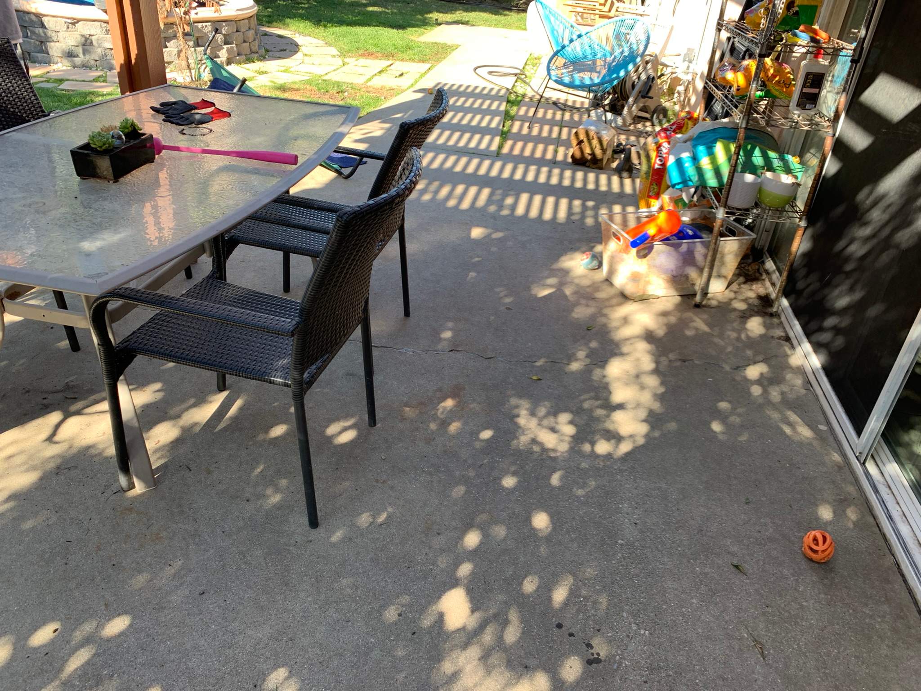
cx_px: 460
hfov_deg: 67.3
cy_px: 346
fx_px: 692
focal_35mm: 26
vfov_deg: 53.1
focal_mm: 4.25
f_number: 1.8
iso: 25
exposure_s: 1/146
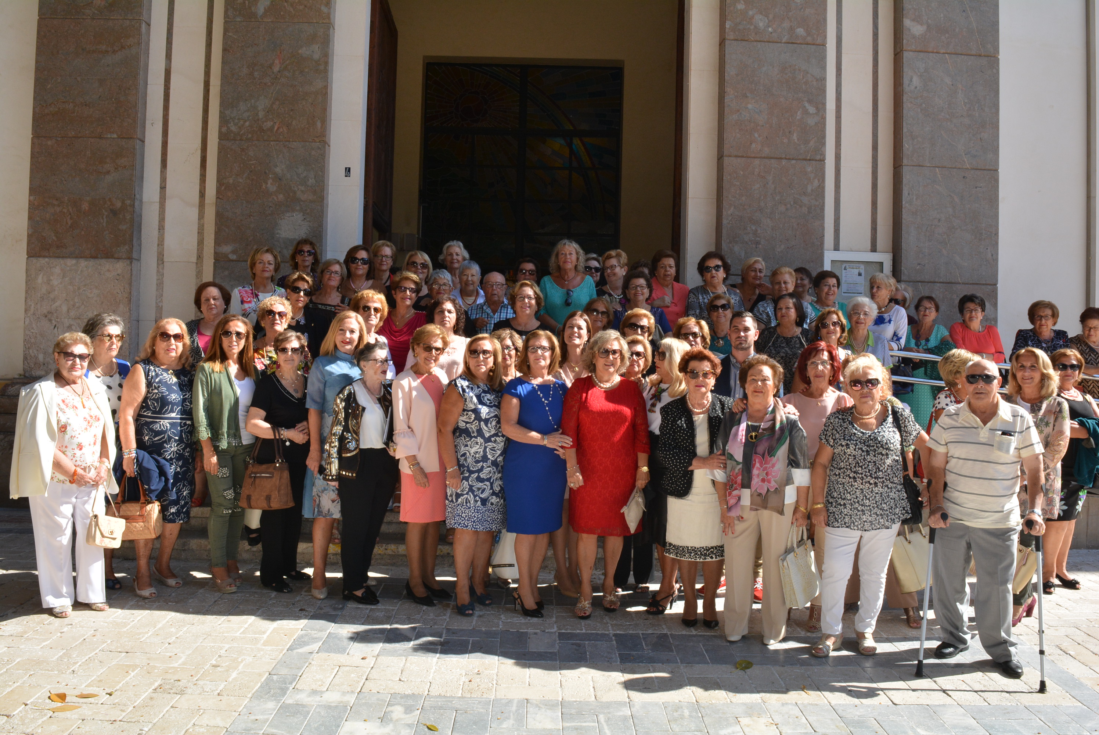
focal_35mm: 30
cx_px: 550
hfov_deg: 61.9
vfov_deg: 43.7
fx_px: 917
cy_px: 368
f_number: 14
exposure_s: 1/200
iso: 400
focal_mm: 20
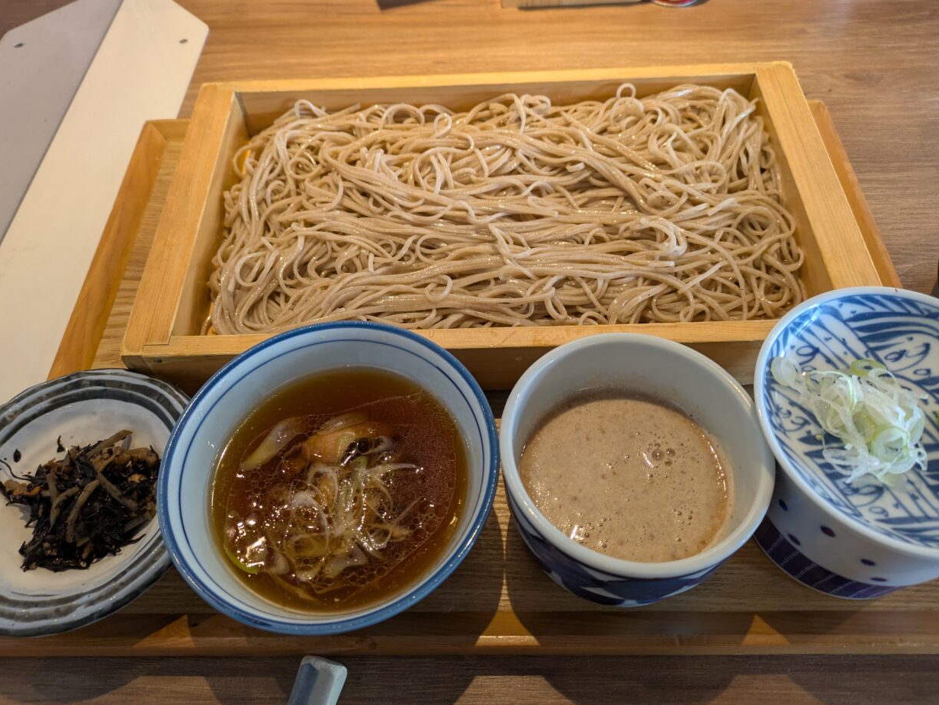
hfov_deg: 67.3
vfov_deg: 53.1
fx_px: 705
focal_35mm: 26
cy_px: 344
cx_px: 466
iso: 280
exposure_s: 1/40
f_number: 1.89
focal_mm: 5.43
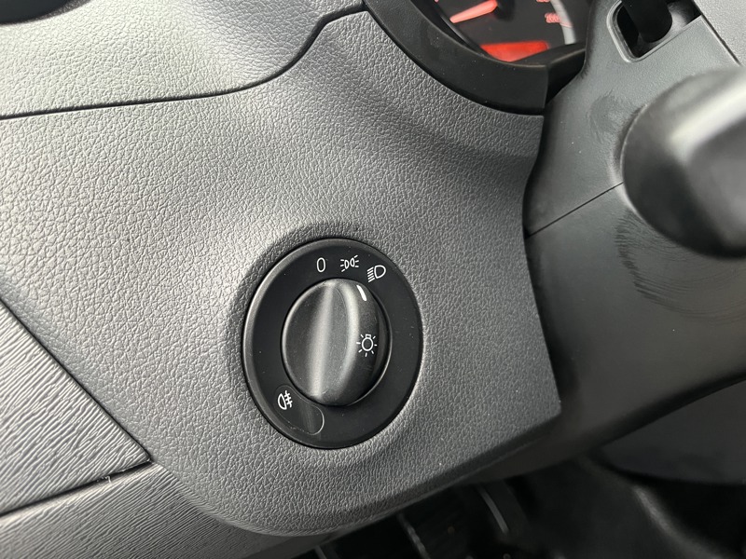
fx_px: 560
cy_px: 280
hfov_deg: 67.3
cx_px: 373
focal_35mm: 26
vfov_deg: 53.1
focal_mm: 5.1
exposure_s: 1/60
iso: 400
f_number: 1.6
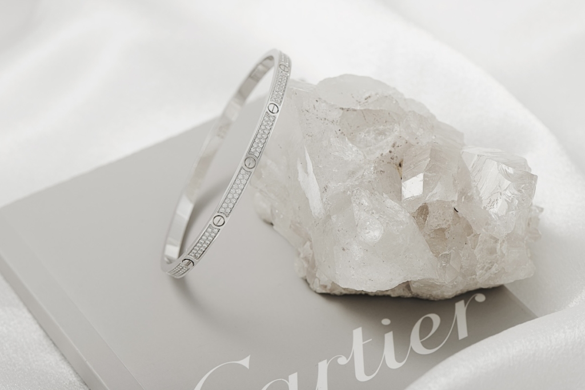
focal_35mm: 105
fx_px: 1706
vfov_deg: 13.0
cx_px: 292
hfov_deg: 19.5
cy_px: 195
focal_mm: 105
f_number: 14
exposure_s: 1/160
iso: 50
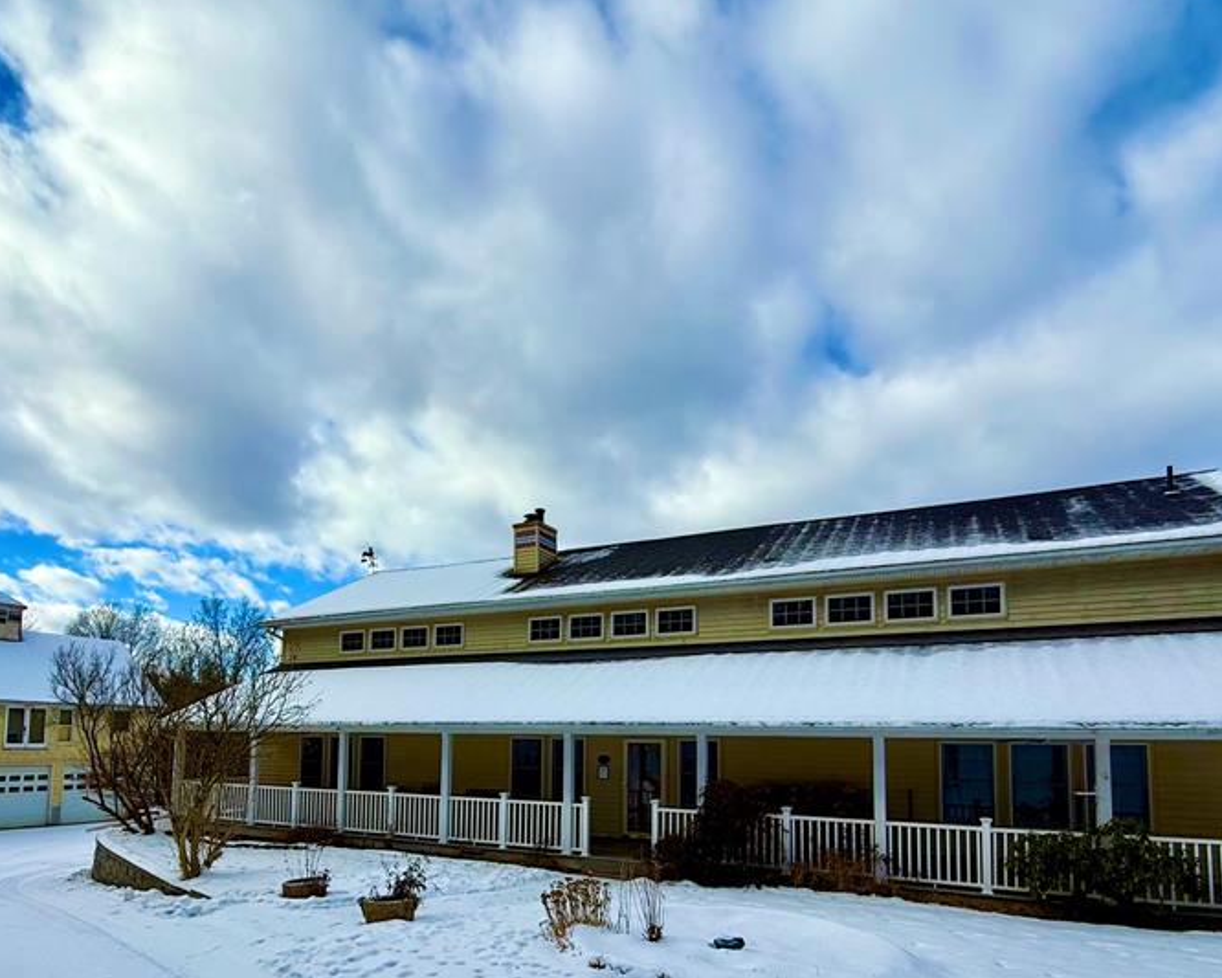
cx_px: 552
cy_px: 686
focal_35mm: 21
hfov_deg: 77.4
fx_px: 760
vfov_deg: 63.1
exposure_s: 1/2717
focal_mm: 2.22
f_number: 2.2
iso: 50
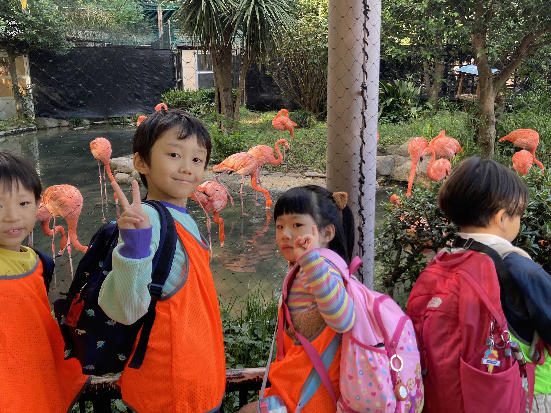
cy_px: 191
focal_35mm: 32
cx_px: 270
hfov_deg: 56.8
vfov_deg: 44.1
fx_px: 509
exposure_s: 1/121
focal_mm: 3.99
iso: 40
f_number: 1.8
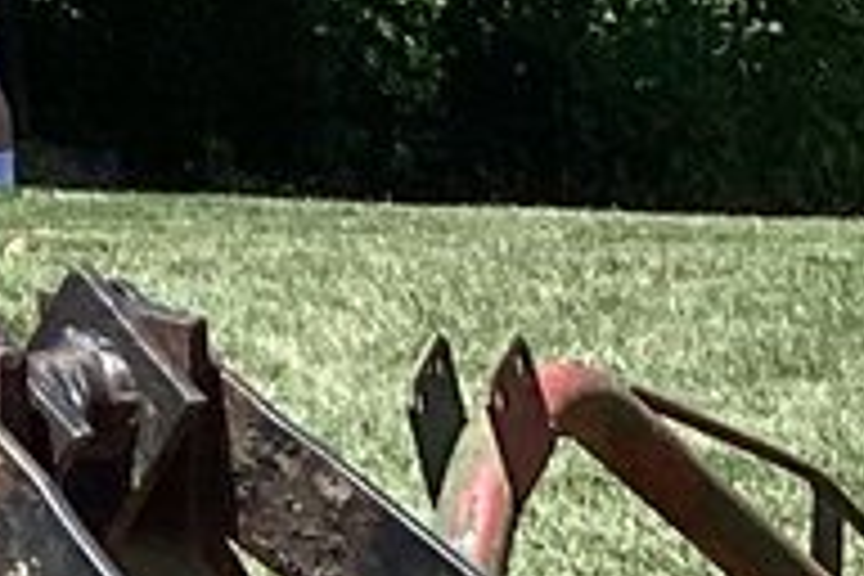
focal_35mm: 254
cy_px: 2324
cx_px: 1753
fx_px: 6096
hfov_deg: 7.7
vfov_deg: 4.9
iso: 25
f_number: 2.4
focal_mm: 3.3
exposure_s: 1/849
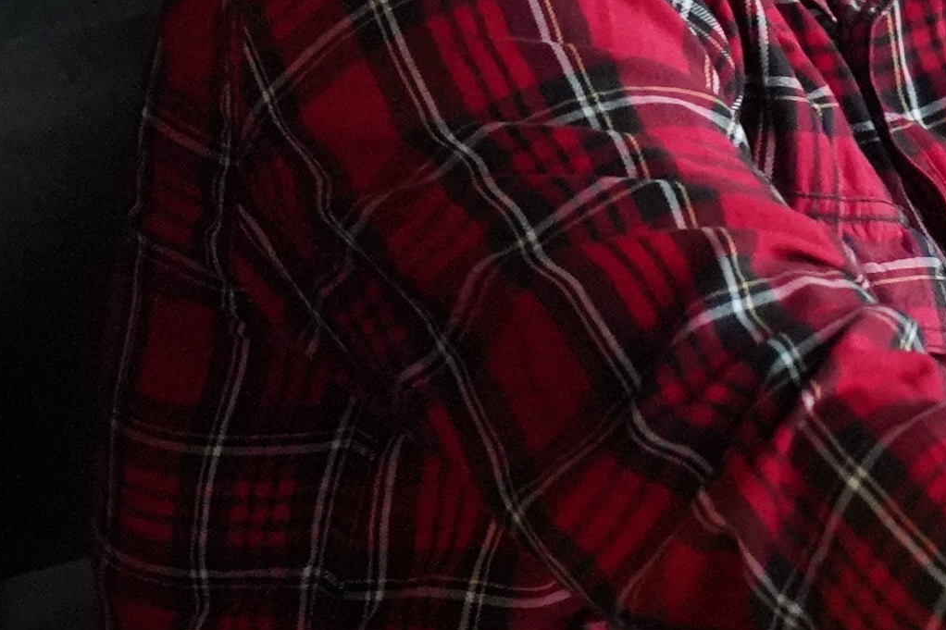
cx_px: -546
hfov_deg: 7.3
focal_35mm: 276
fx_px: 7251
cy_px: -512
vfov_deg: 4.9
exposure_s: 1/15
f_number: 2.8
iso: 12800
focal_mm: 47
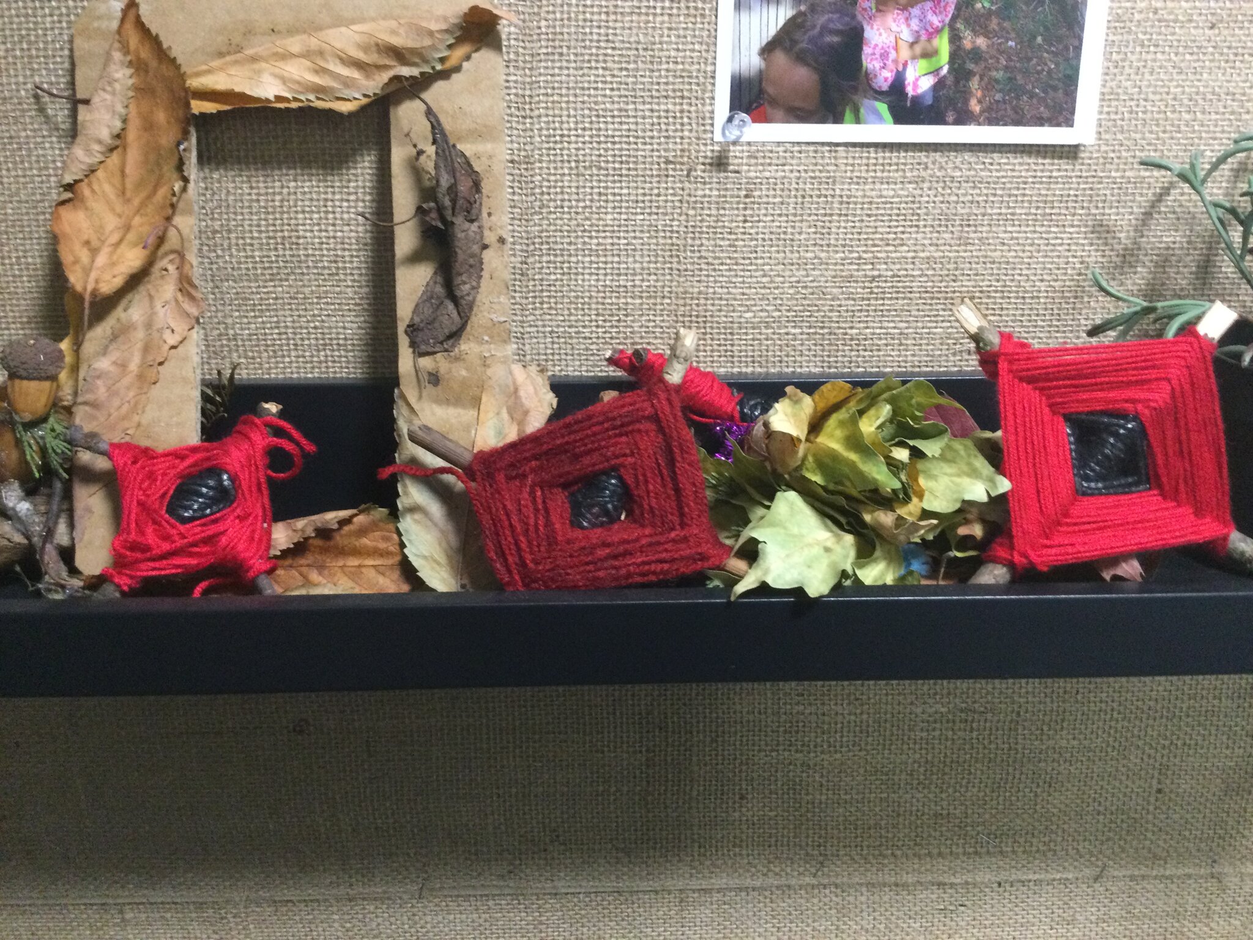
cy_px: 470
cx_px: 626
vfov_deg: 45.4
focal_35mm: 31
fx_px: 1122
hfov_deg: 58.4
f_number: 2.4
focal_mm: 3.3
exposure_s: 1/20
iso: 200
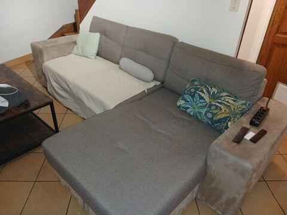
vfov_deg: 51.4
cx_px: 144
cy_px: 108
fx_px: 224
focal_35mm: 27
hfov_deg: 65.3
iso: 400
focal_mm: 3.98
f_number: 1.8
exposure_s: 1/25
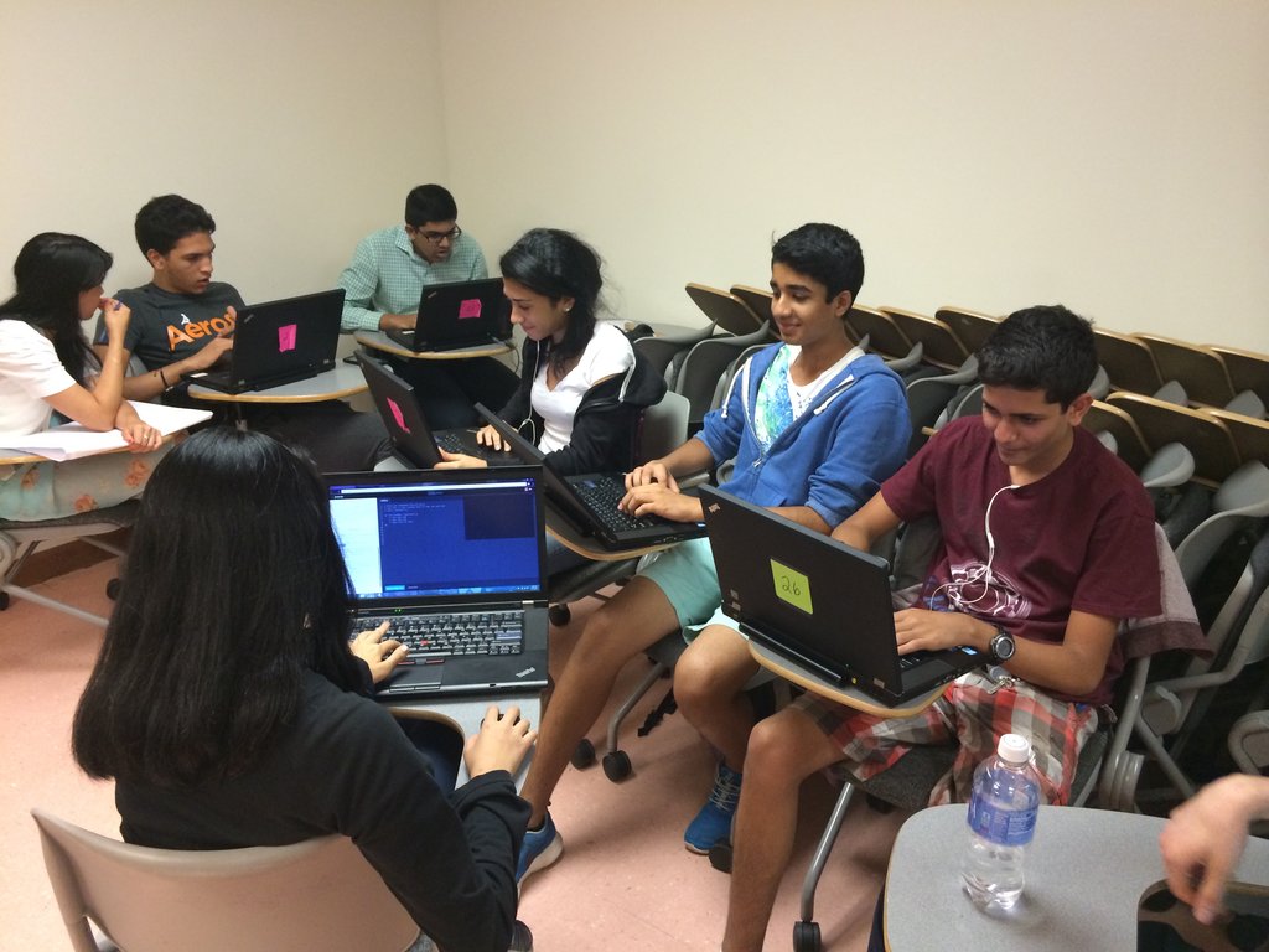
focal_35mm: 30
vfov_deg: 46.8
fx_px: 1100
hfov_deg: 60.0
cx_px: 634
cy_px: 476
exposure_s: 1/30
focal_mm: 4.12
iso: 250
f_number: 2.2
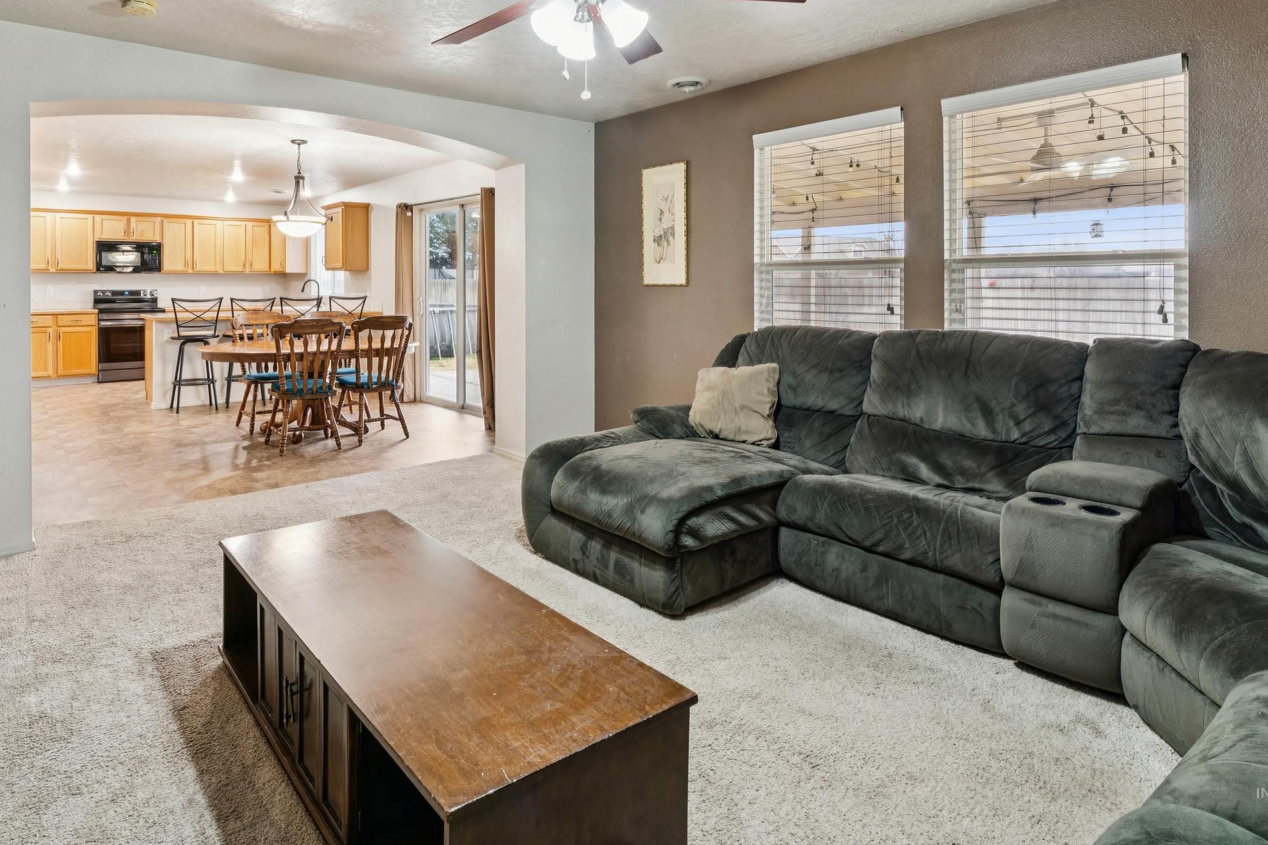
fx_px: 733
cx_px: 538
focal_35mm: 21
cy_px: 287
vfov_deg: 58.7
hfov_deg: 81.2
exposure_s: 1/1.67
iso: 400
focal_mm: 15.6
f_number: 13
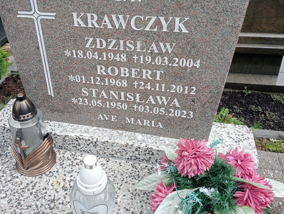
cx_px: 116
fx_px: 296
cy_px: 80
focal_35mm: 36
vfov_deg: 39.5
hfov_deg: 51.0
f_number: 1.8
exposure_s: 1/258
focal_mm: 4.04
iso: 112
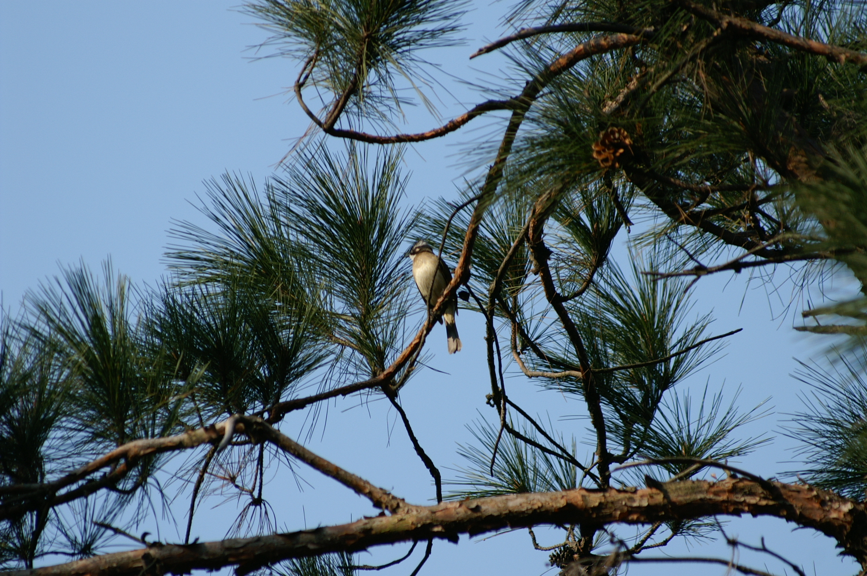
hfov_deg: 3.4
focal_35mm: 600
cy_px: 288
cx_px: 434
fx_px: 14437
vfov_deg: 2.3
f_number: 6.3
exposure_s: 1/500
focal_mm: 400
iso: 160
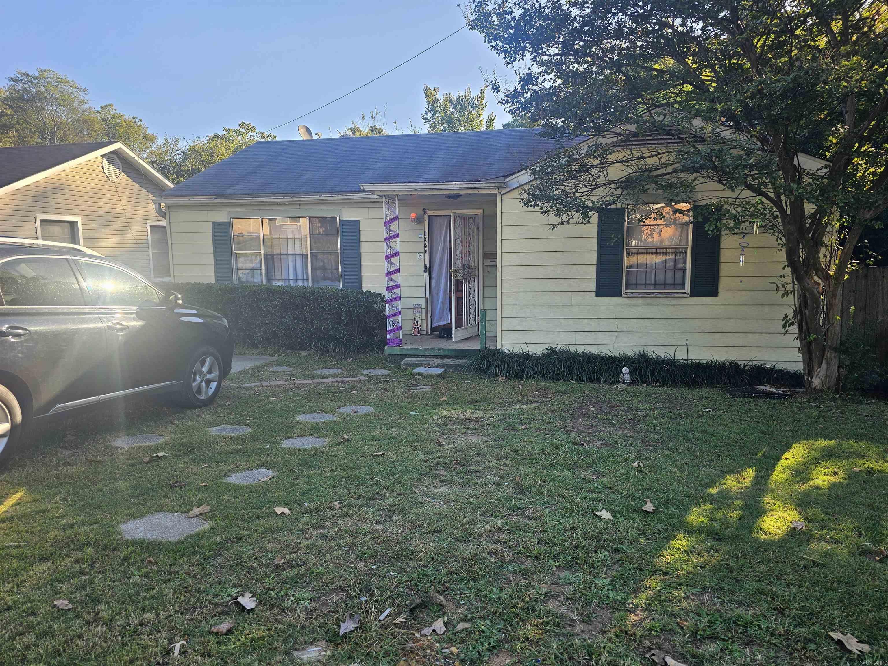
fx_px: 590
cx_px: 444
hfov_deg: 73.9
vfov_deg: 58.9
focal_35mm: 23
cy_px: 333
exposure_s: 1/120
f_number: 1.7
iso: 10
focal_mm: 6.3
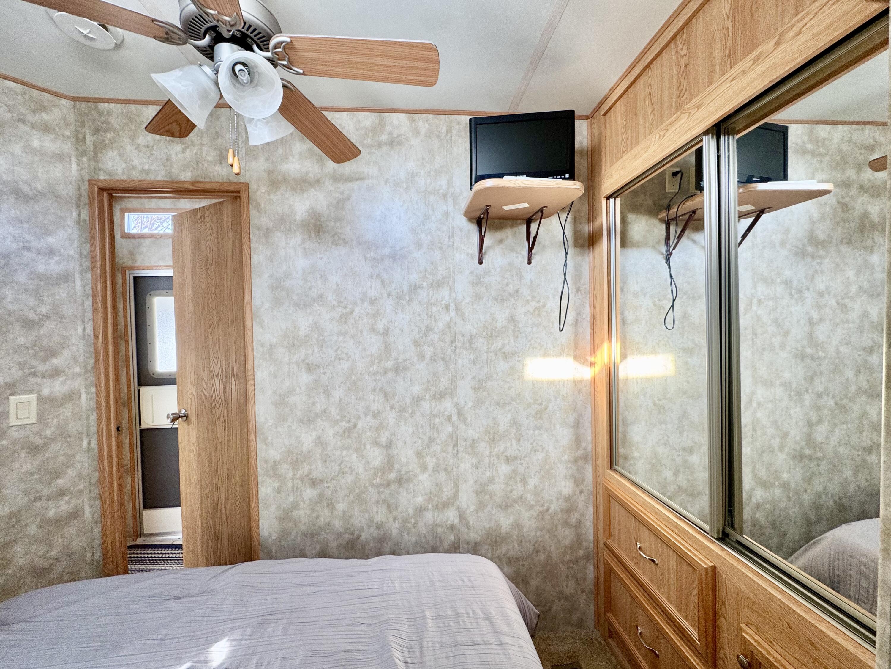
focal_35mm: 14
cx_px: 446
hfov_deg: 102.1
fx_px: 360
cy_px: 334
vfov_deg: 85.7
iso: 100
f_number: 2.2
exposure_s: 1/99
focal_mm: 2.22
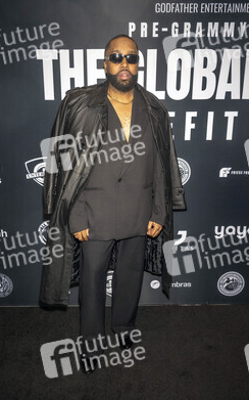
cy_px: 201
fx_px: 272
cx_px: 122
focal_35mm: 25
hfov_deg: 49.2
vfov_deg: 72.6
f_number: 5.6
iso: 800
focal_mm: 24
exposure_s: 1/200
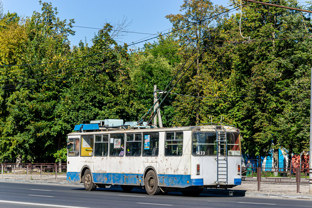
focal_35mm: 105
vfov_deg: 13.0
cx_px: 156
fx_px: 910
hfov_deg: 19.5
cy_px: 104
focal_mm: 70
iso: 200
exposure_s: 1/800
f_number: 8
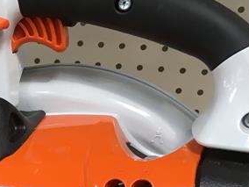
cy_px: 227
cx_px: -129
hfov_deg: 18.0
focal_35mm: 97
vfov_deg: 14.7
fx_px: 698
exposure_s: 1/33
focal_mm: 4.15
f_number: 2.2
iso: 32
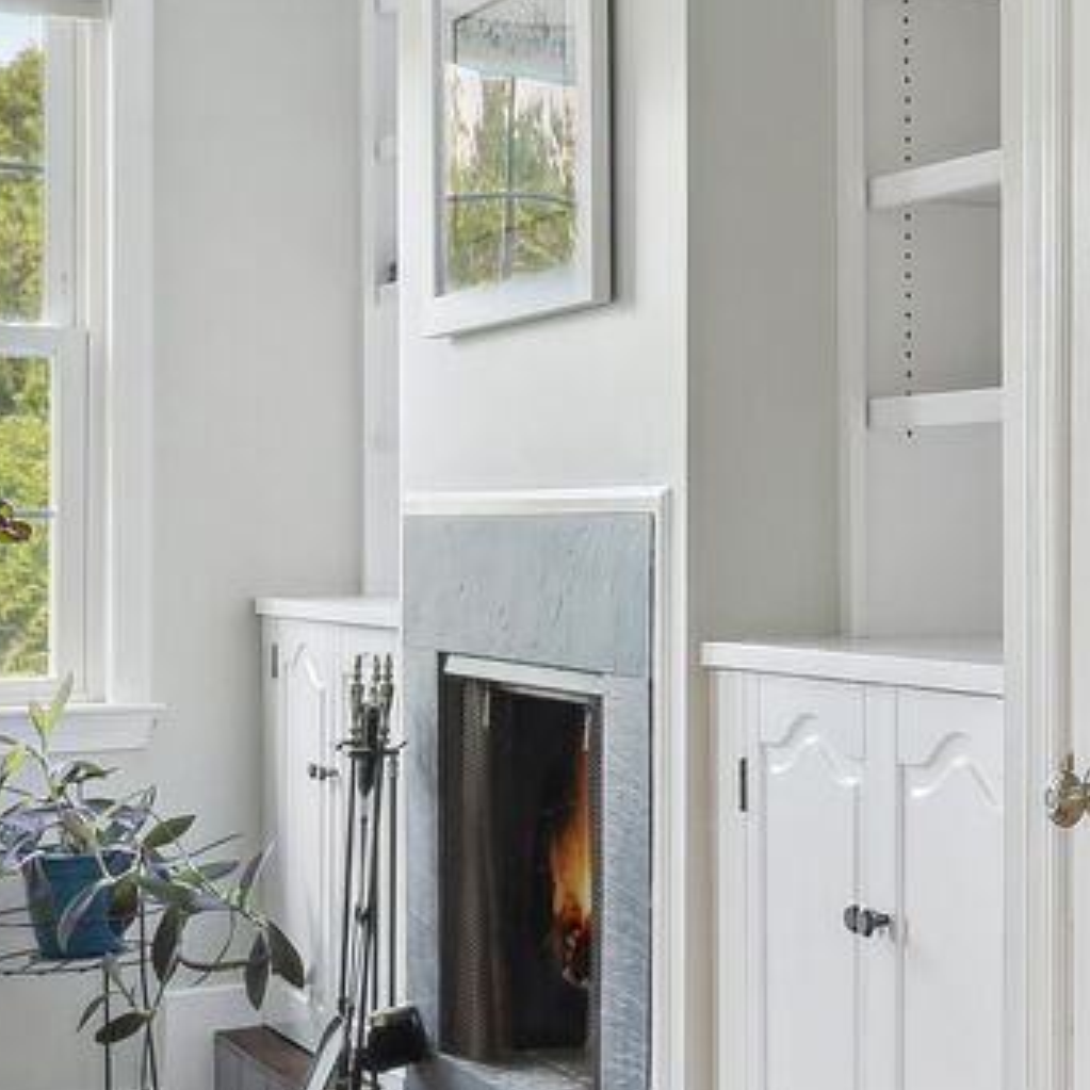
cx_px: 1637
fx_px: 2458
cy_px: 652
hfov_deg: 21.1
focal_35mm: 69
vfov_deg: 25.0
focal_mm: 16
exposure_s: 1/6
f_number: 8
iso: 400
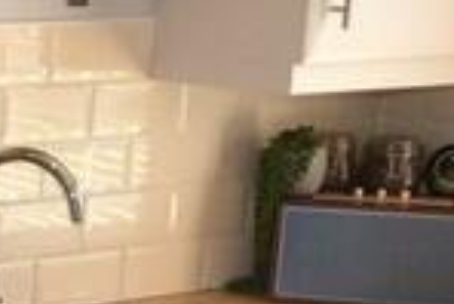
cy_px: 284
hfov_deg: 17.6
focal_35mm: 104
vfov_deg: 13.1
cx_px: -227
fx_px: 1313
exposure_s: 1/125
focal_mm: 10
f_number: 4
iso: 400
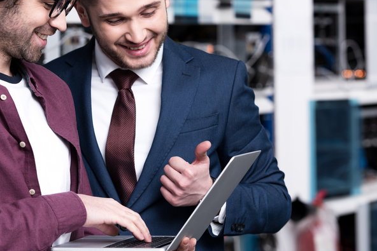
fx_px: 2158
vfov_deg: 6.7
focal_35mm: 206
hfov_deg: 10.0
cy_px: 84
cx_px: 175
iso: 100
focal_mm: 122
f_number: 4
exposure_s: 1/160
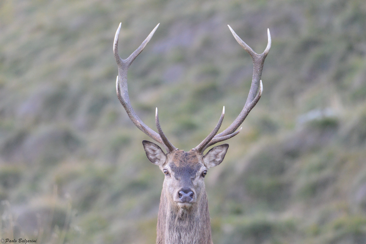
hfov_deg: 3.7
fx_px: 5593
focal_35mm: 550
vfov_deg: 2.5
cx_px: 183
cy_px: 122
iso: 6400
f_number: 8
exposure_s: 1/320
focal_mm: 550
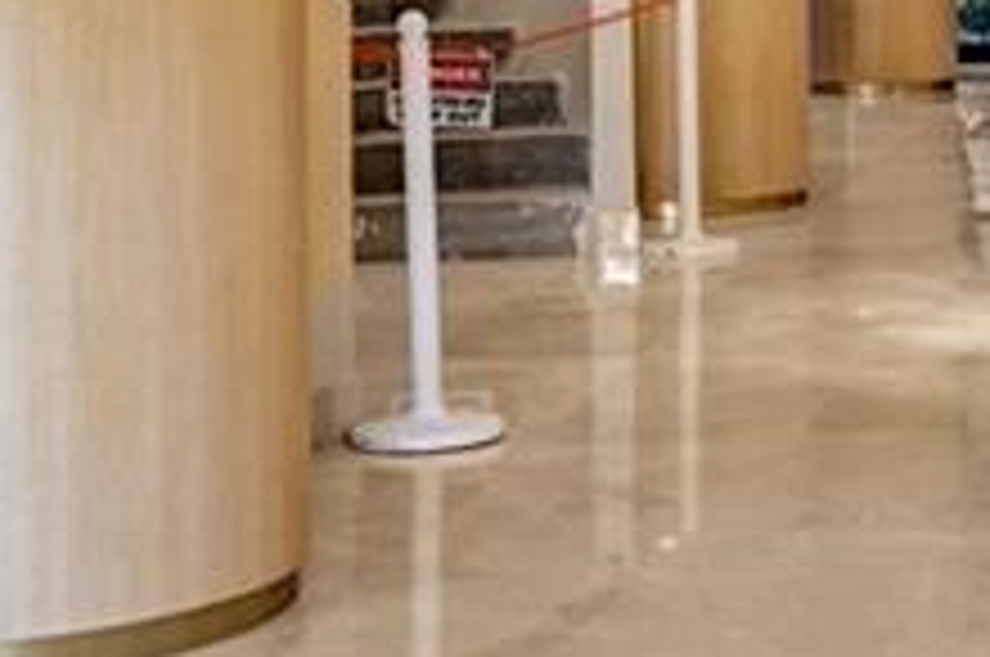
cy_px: -135
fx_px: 2801
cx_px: 1292
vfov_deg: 13.0
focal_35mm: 102
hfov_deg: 18.6
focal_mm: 14
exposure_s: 1/400
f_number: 4.5
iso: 1250
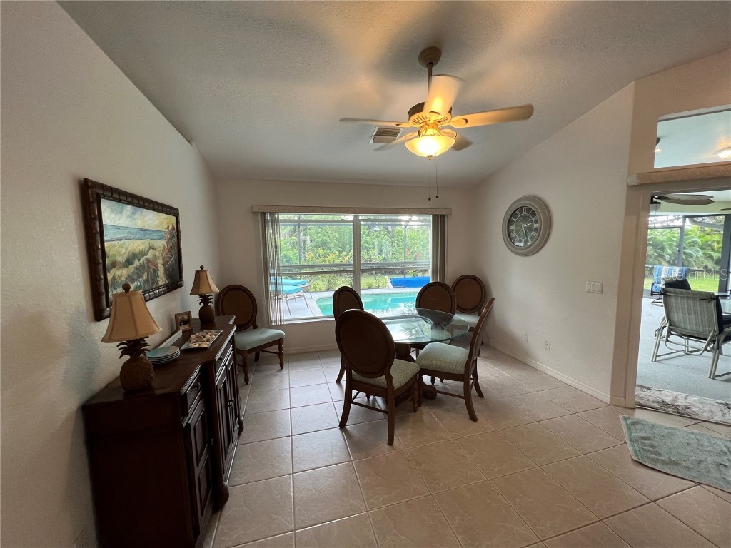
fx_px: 275
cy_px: 274
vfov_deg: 89.9
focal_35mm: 13
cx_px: 366
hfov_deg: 106.2
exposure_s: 1/120
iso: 160
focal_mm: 1.57
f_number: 1.8
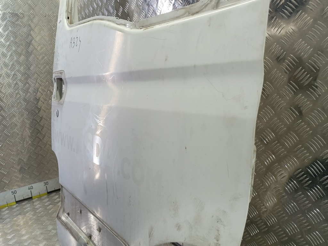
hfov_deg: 65.3
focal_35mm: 27
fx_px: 256
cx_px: 164
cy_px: 123
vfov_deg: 51.4
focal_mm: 4.11
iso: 108
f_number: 1.6
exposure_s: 1/50
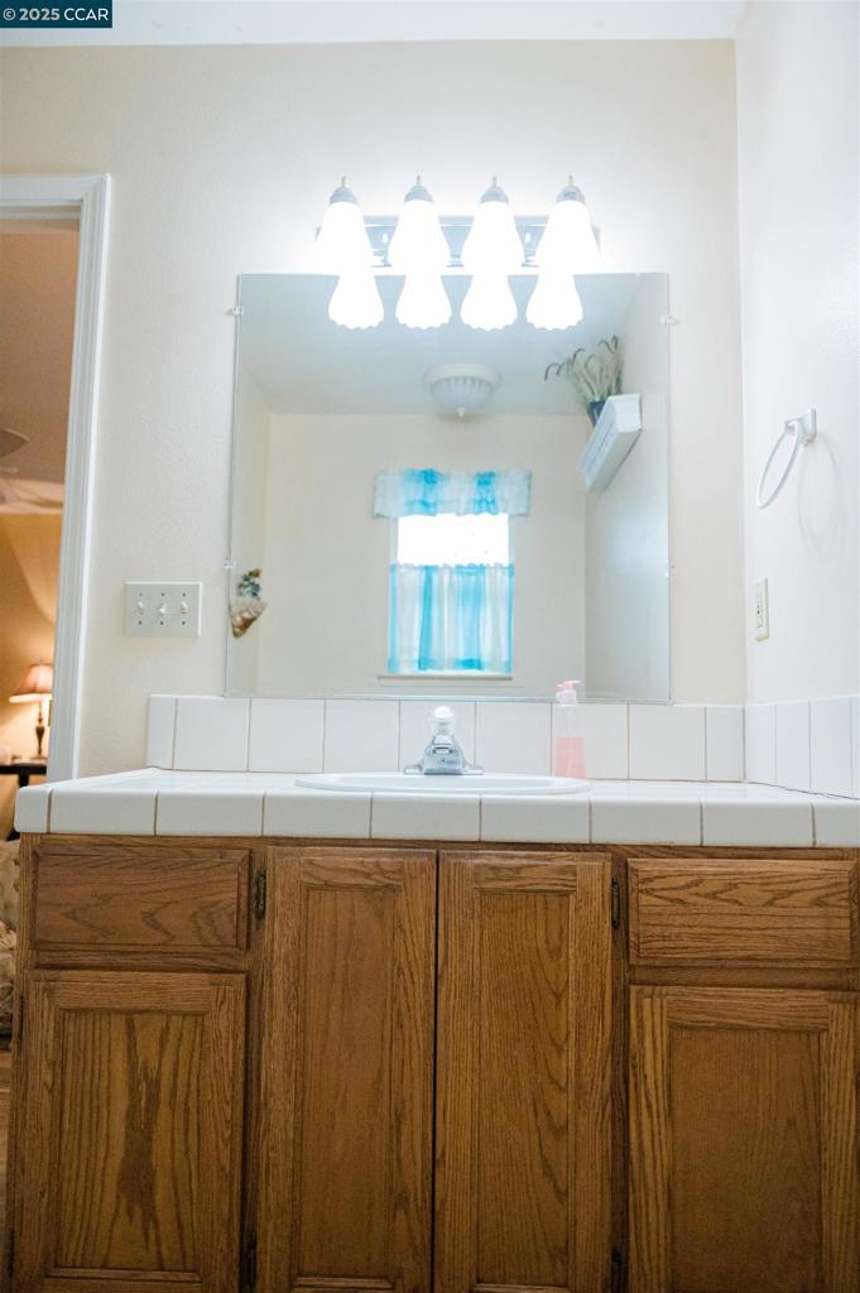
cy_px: 646
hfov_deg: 53.1
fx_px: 861
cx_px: 430
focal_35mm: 24
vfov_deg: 73.8
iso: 4000
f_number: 2.8
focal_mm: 24
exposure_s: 1/800
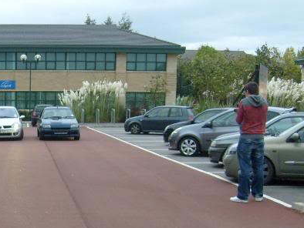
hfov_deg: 26.1
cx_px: 8
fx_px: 624
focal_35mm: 71
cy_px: 217
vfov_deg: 20.2
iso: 100
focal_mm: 5.8
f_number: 2.8
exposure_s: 1/60
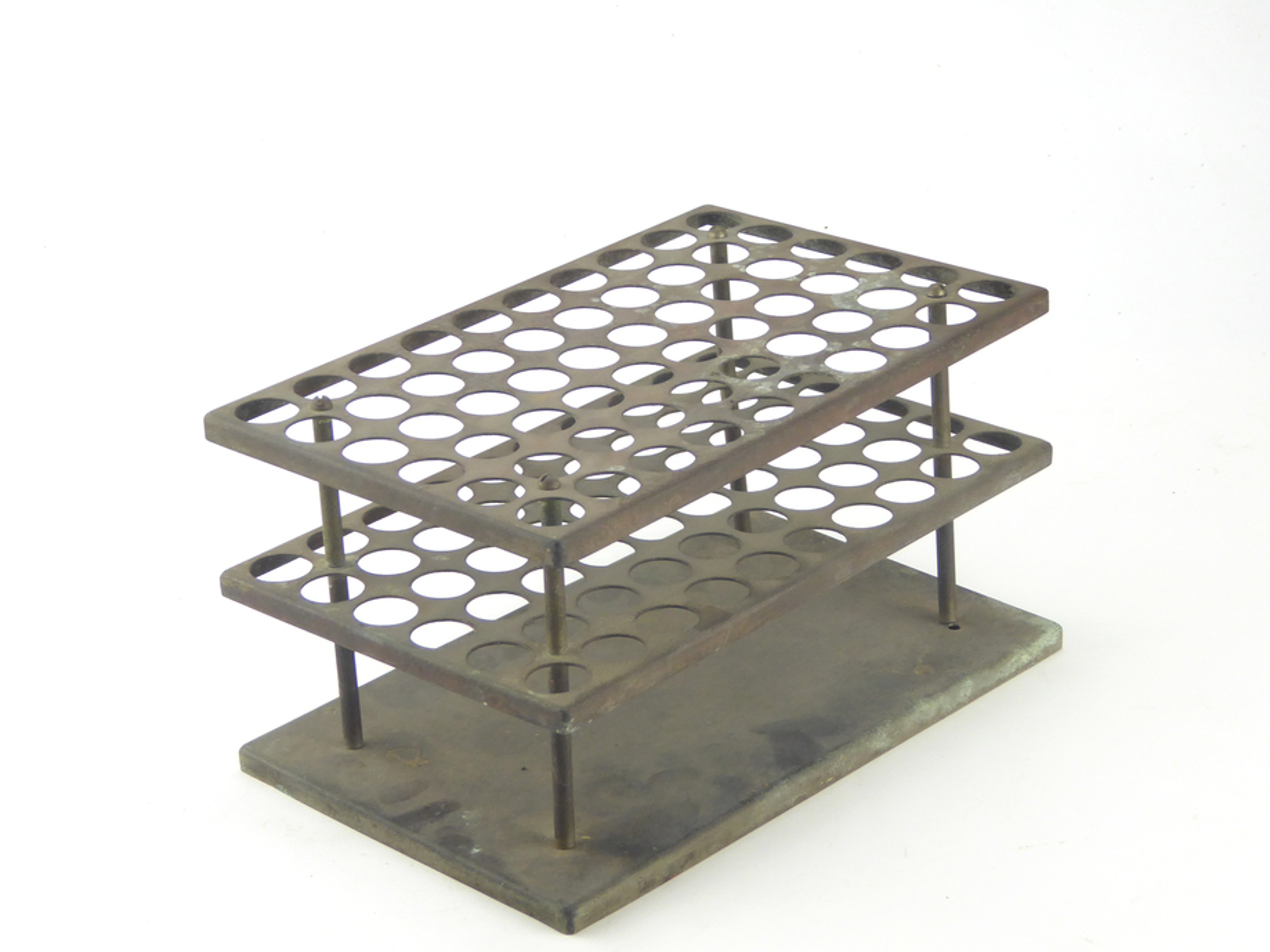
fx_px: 3155
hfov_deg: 22.8
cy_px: 513
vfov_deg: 17.2
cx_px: 641
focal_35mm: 86
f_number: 4.7
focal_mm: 14.1
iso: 200
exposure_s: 1/80
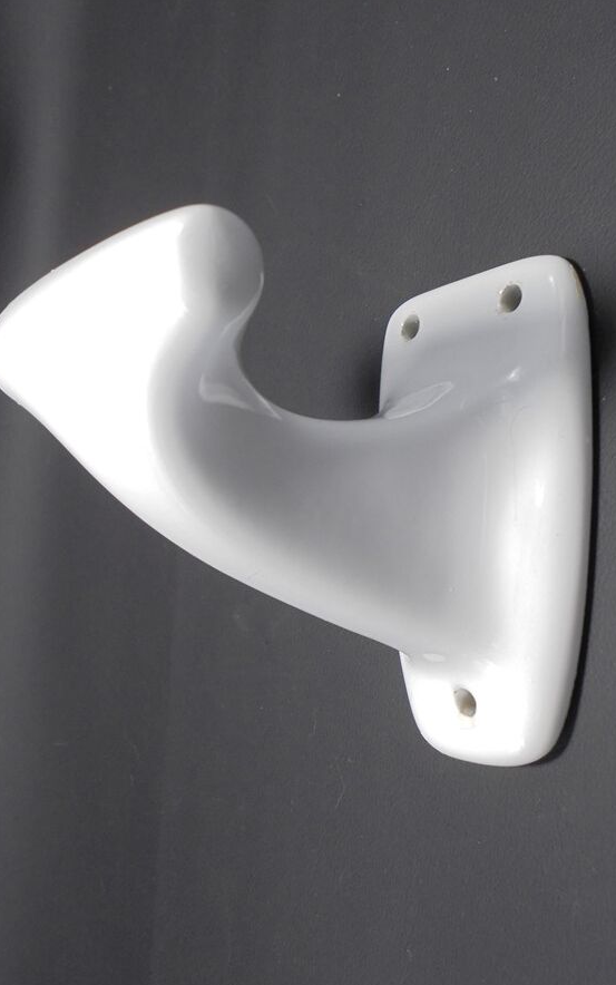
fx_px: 1101
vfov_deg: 48.2
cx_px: 310
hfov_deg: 31.3
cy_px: 496
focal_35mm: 41
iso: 160
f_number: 4.2
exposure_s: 1/30
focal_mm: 6.9
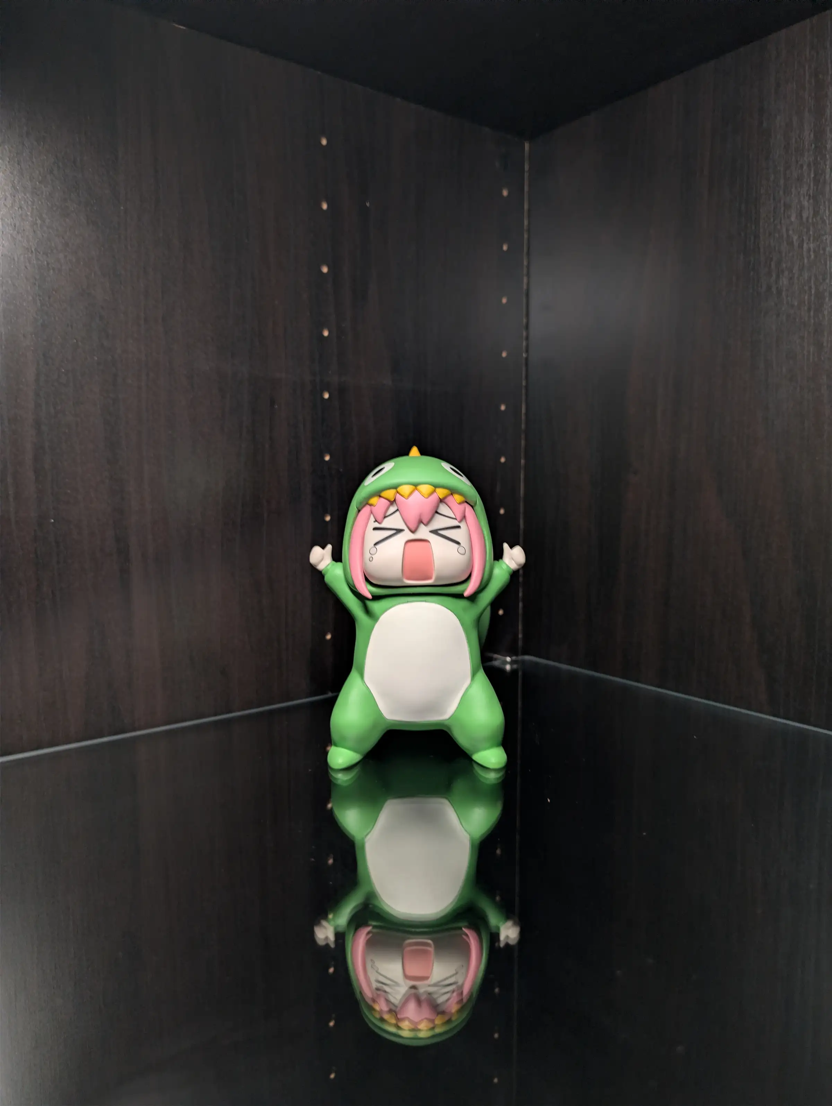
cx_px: 416
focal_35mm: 24
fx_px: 767
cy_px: 553
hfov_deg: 56.9
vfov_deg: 71.5
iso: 45
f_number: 1.68
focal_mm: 6.9
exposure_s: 1/13
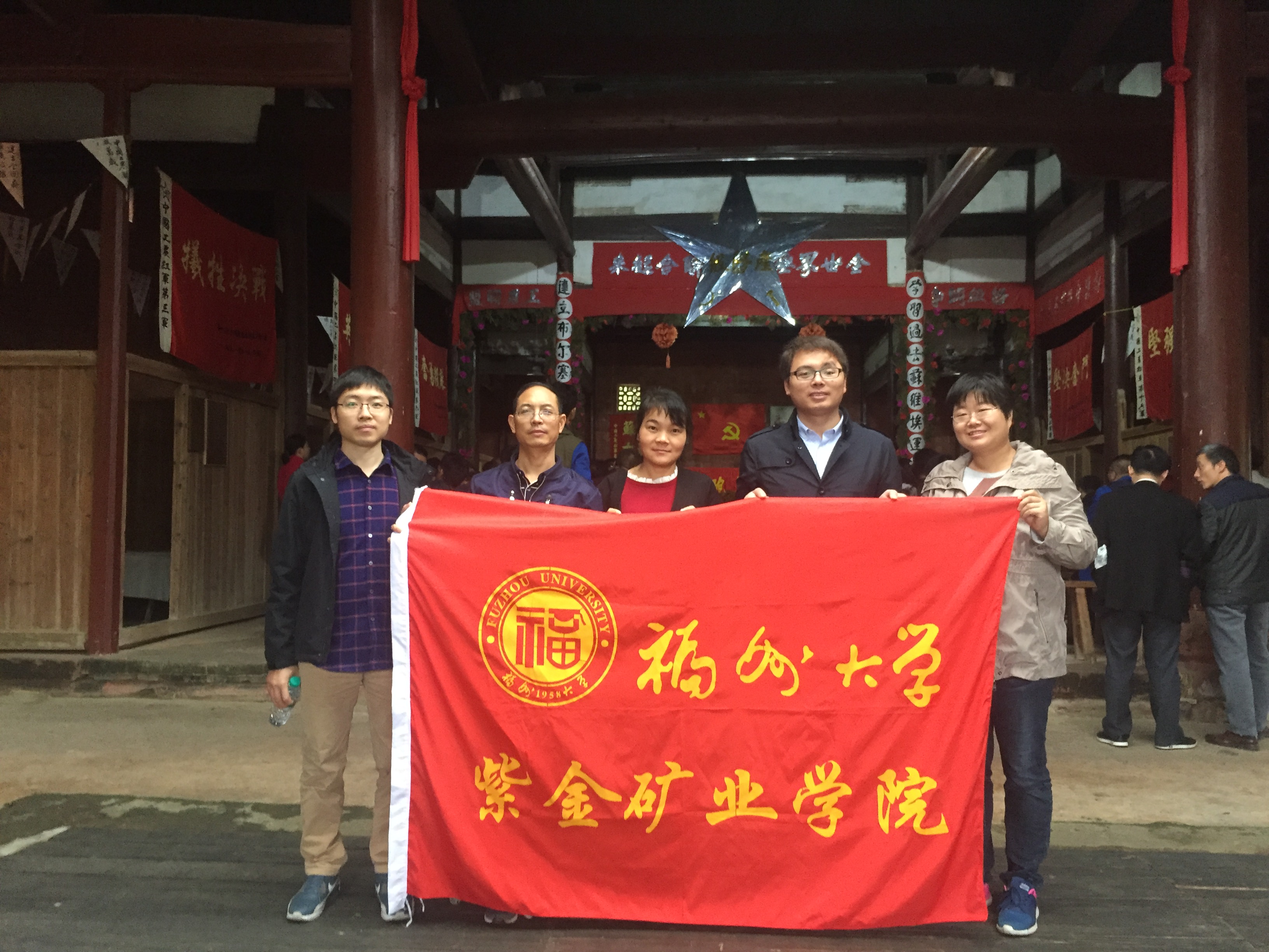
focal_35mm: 29
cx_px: 634
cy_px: 476
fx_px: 1063
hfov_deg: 61.7
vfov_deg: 48.2
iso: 320
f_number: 2.2
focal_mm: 4.15
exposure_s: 1/33
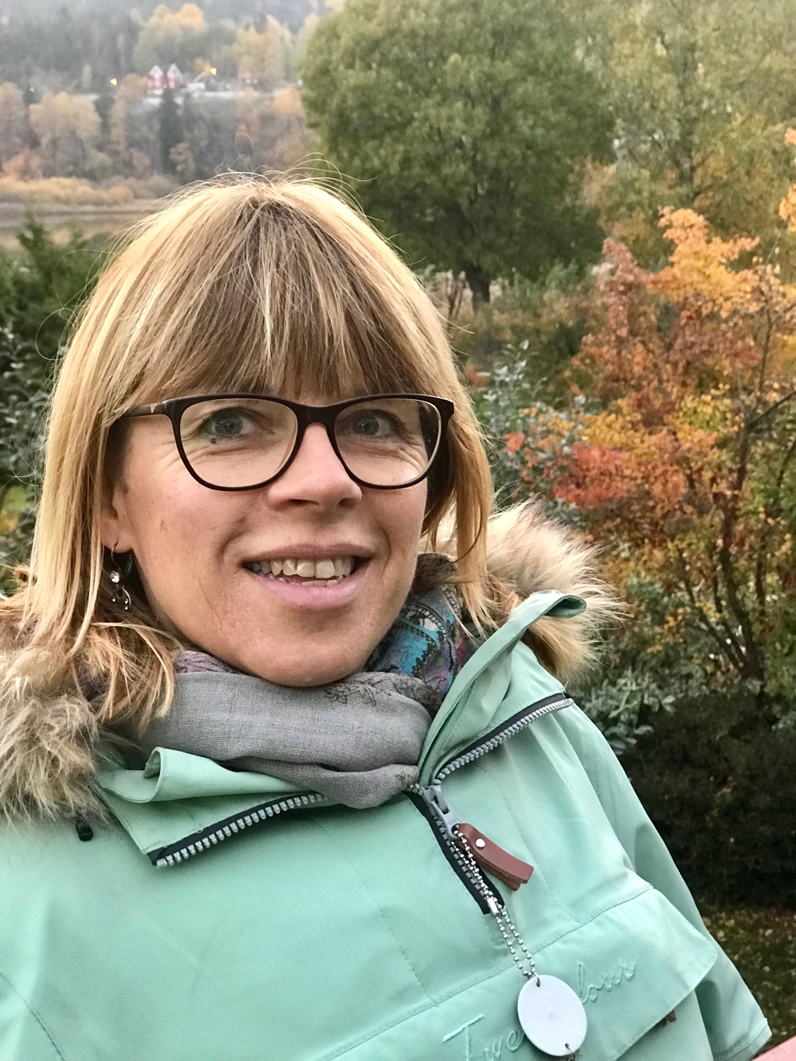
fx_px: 1748
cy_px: 530
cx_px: 398
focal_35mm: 57
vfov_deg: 33.8
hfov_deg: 25.7
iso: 320
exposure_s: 1/50
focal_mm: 6.6
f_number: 2.8
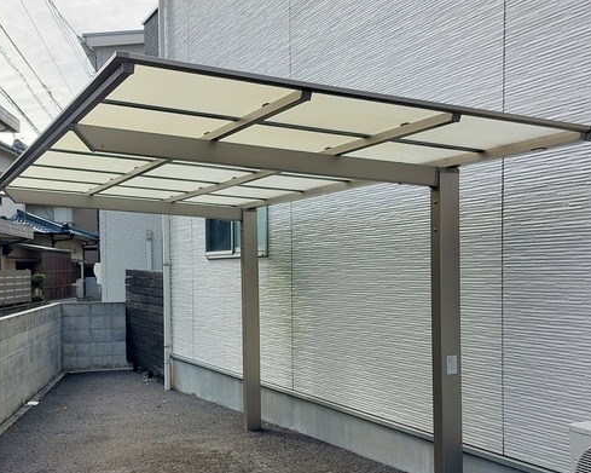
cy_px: 298
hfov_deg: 40.3
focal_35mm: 46
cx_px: 279
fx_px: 804
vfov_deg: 32.6
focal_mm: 5.23
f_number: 1.8
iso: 25
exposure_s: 1/566
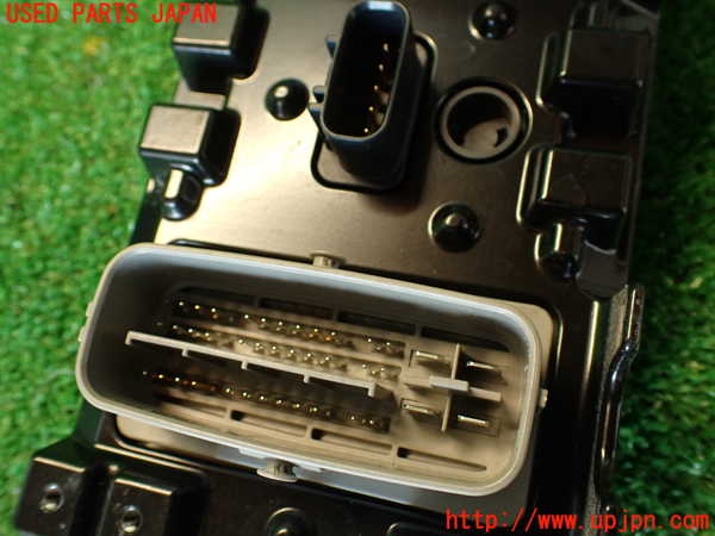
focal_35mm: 32
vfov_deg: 44.2
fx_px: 661
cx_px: 358
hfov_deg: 56.8
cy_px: 268
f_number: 2.4
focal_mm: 5.79
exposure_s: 1/30
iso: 320
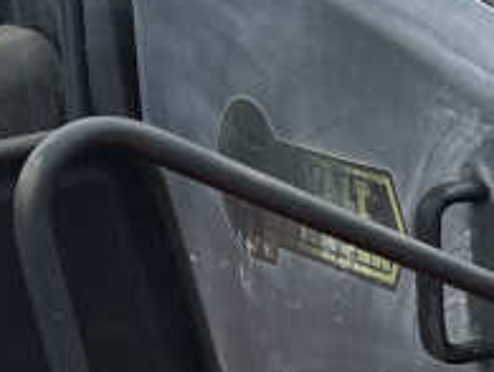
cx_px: 828
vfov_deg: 11.1
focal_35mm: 133
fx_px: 1902
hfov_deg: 13.6
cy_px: 387
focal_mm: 5.7
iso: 50
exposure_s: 1/1311
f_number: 1.5
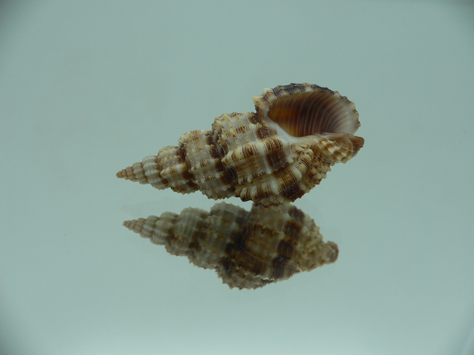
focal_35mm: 35
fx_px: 479
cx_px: 237
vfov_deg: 40.7
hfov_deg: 52.6
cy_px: 178
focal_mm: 4.6
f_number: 2.8
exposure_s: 1/60
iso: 80
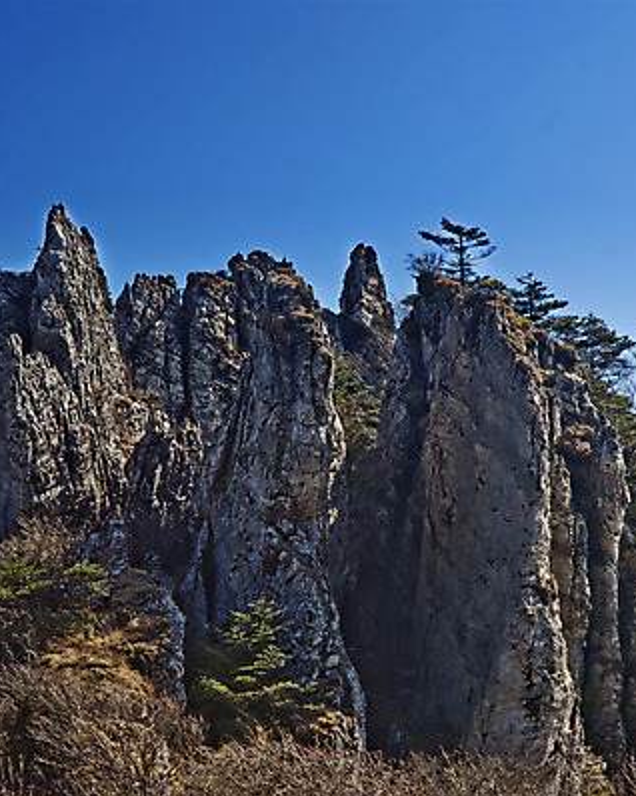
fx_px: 4003
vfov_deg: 11.4
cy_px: 398
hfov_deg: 9.1
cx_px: 275
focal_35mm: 170
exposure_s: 1/80
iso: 200
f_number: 13
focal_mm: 80
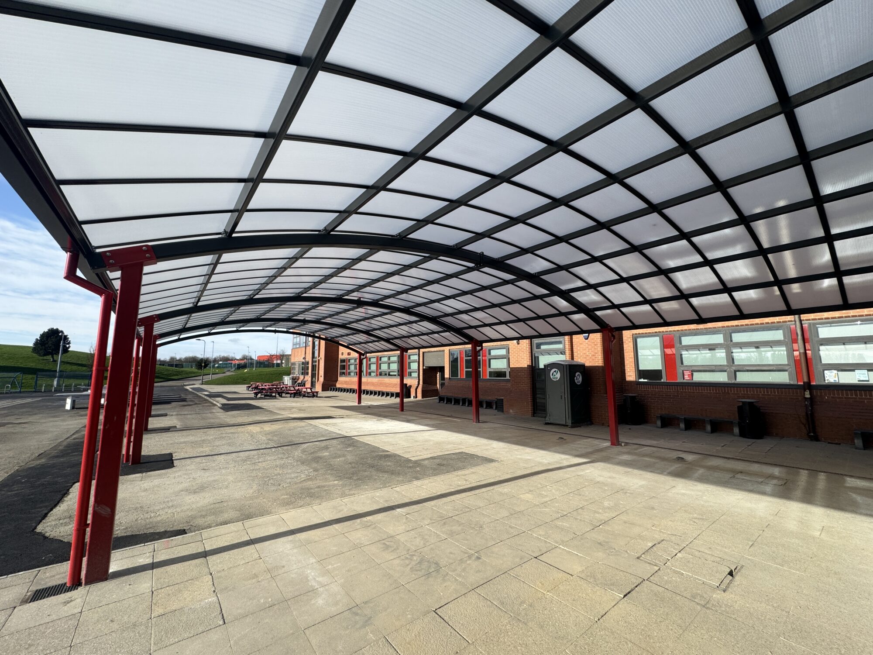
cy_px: 328
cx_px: 436
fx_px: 353
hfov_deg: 102.1
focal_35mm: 14
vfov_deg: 85.7
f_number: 2.2
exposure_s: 1/1094
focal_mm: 2.22
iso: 50
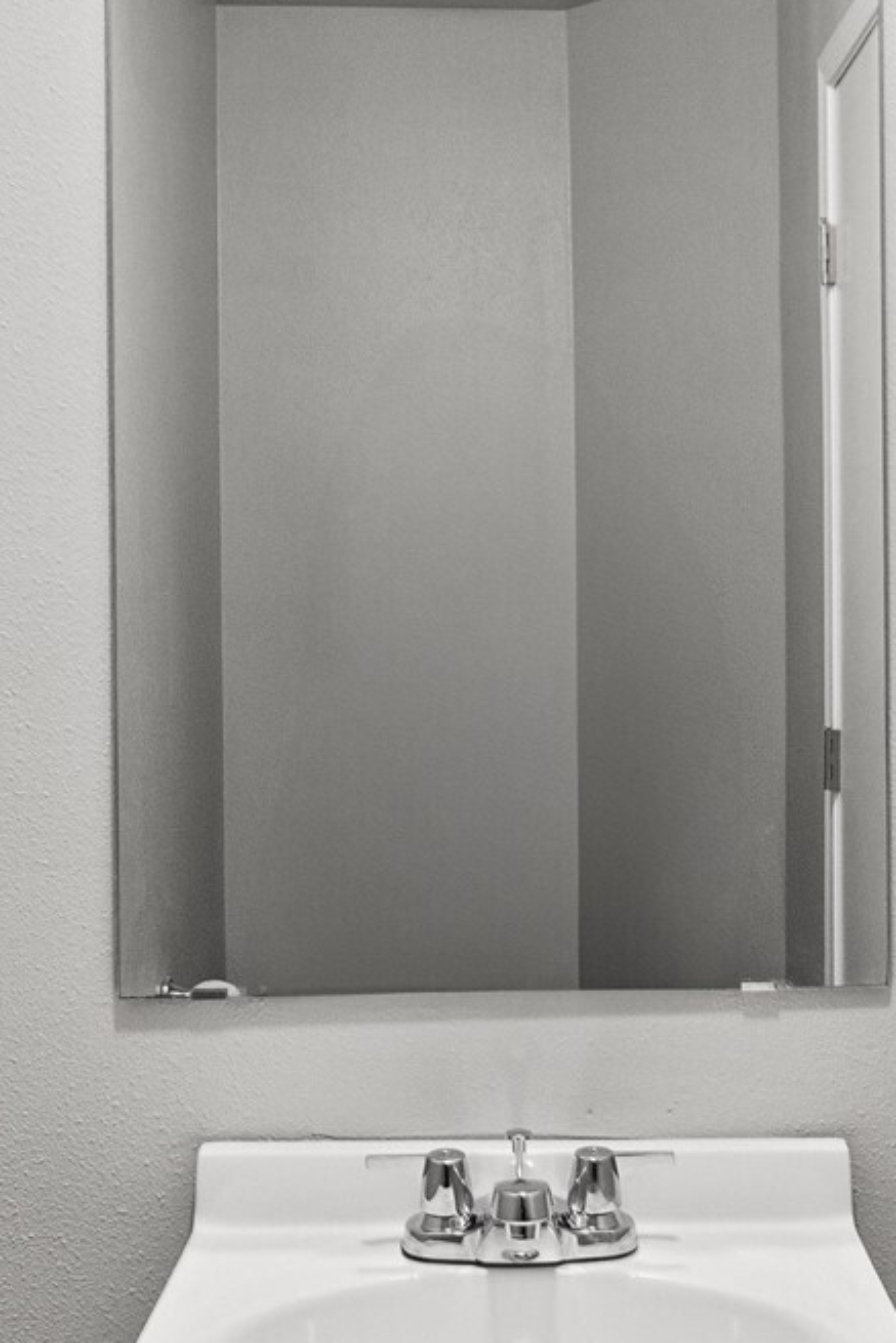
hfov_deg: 30.5
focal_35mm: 44
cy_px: 689
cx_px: 520
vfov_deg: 44.5
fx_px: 1642
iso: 1000
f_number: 7.1
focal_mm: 17
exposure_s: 1/60
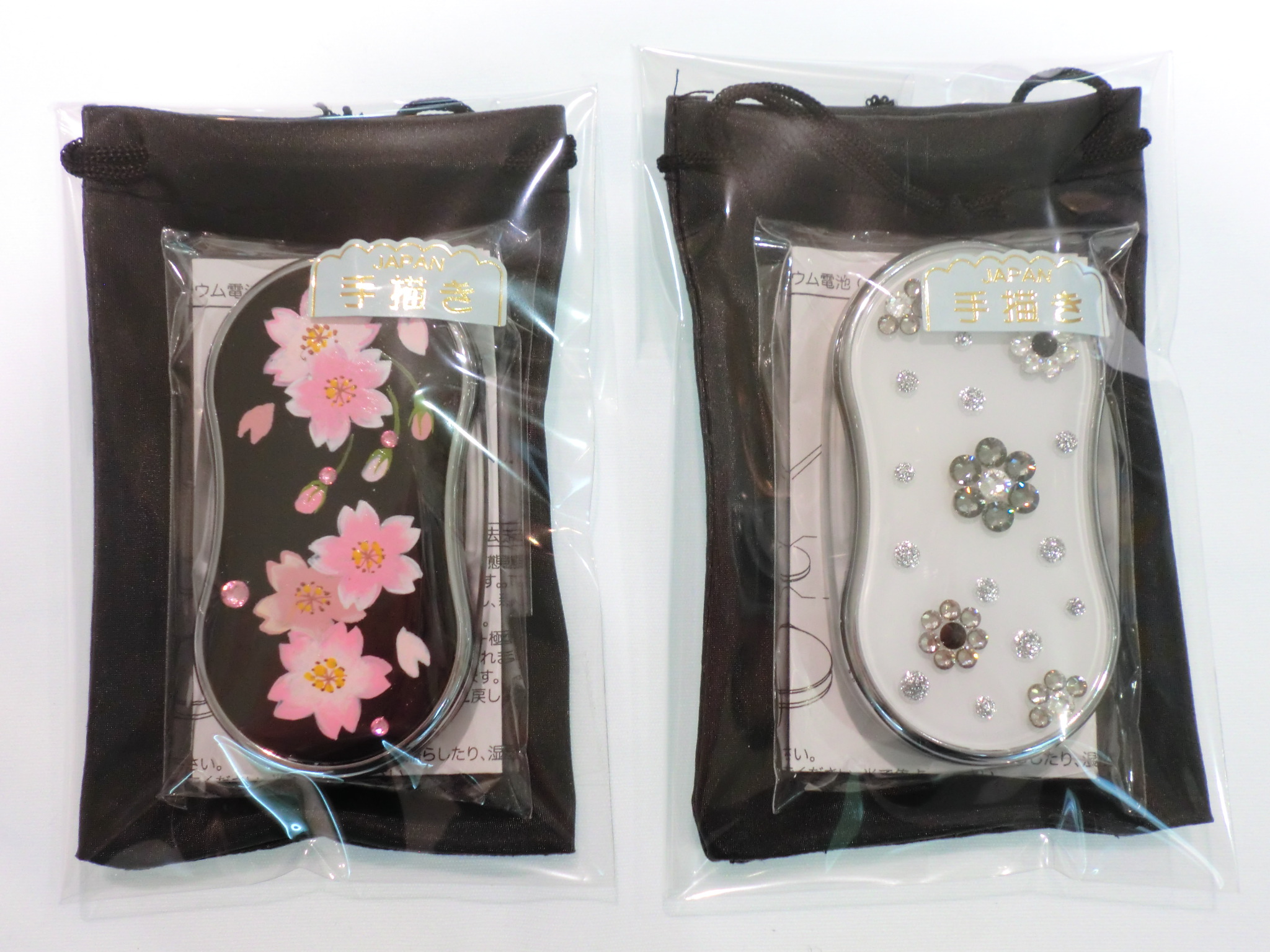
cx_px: 635
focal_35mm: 32
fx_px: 1174
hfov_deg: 56.8
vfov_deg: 44.2
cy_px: 476
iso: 200
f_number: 3.5
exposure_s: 1/60
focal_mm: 5.8
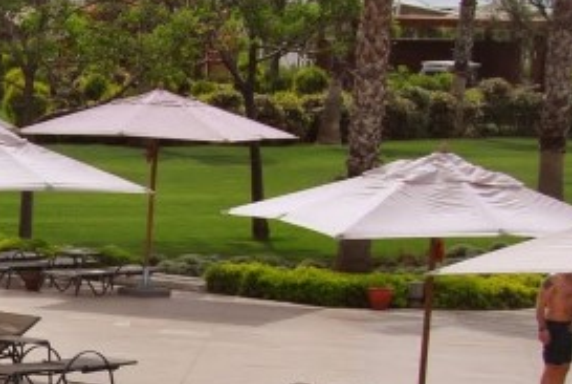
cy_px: 508
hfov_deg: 9.1
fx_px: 3406
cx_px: -546
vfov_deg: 6.4
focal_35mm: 214
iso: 100
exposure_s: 1/320
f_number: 9
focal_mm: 34
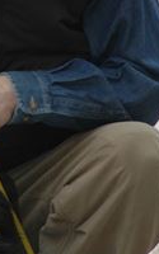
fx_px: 6795
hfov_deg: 1.3
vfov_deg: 2.1
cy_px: 41
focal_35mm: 980
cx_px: -11
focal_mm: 200
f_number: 6.3
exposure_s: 1/160
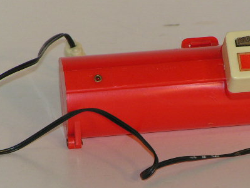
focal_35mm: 415
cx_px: 182
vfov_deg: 3.6
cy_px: 107
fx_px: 3000
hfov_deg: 4.8
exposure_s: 1/320
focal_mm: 39.6
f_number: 5.6
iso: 100
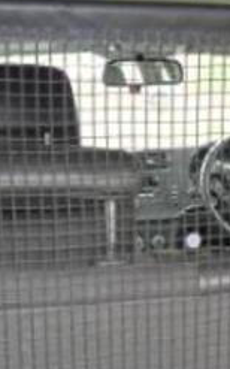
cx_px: 309
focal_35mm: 88
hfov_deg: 14.2
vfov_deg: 23.5
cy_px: 220
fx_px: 884
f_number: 3.7
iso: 200
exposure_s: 1/45
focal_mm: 5.7
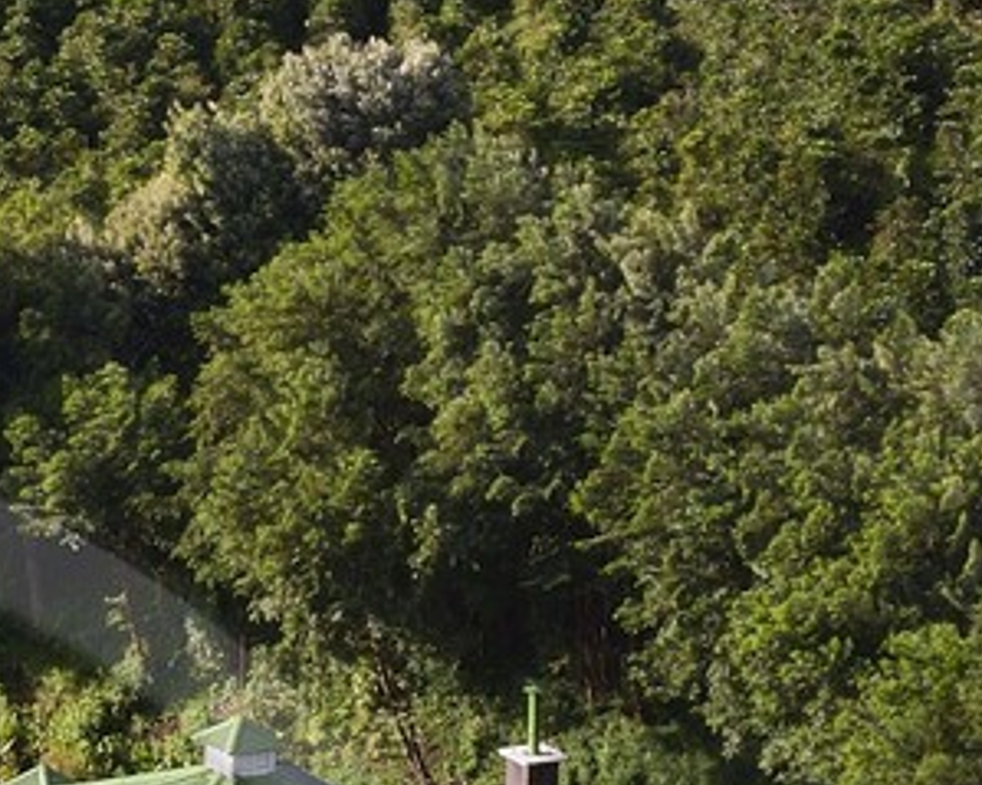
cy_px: 1442
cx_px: -397
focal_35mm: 351
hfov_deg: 5.5
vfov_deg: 4.4
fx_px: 10198
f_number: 22
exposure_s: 1/125
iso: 800
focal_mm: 70
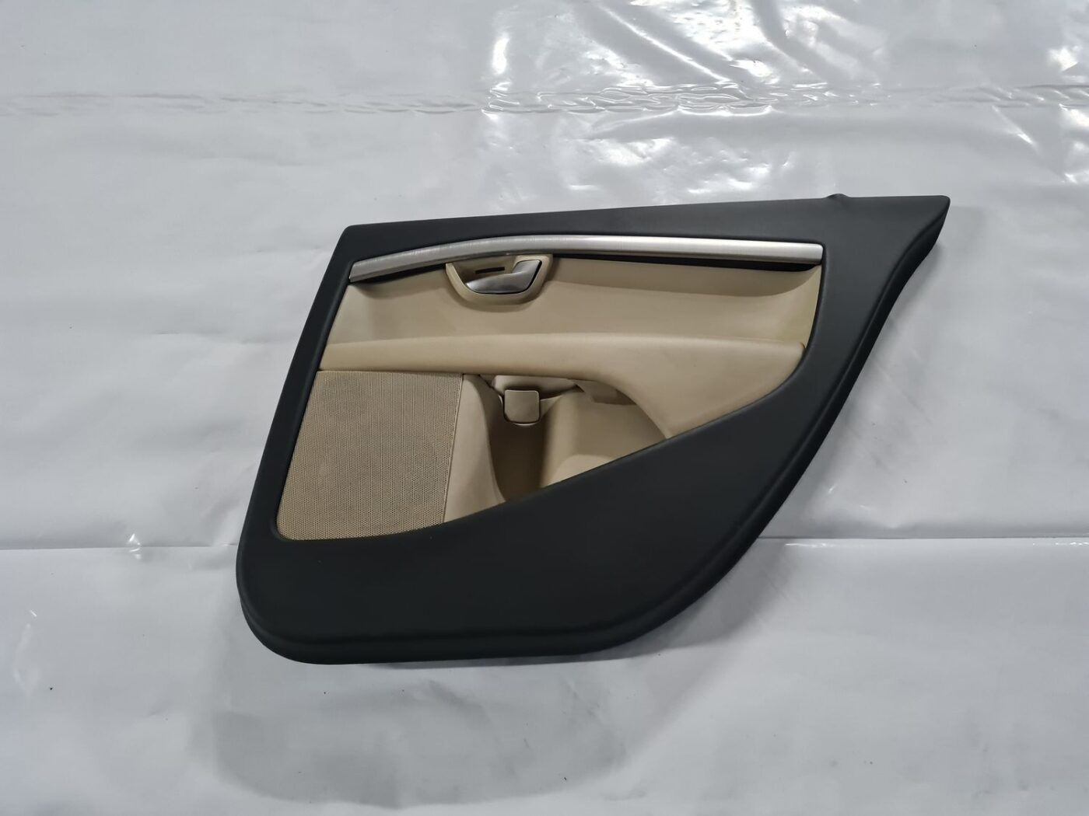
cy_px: 408
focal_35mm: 26
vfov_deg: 53.1
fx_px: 818
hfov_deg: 67.3
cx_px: 544
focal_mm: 5.4
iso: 800
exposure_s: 1/50
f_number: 1.8
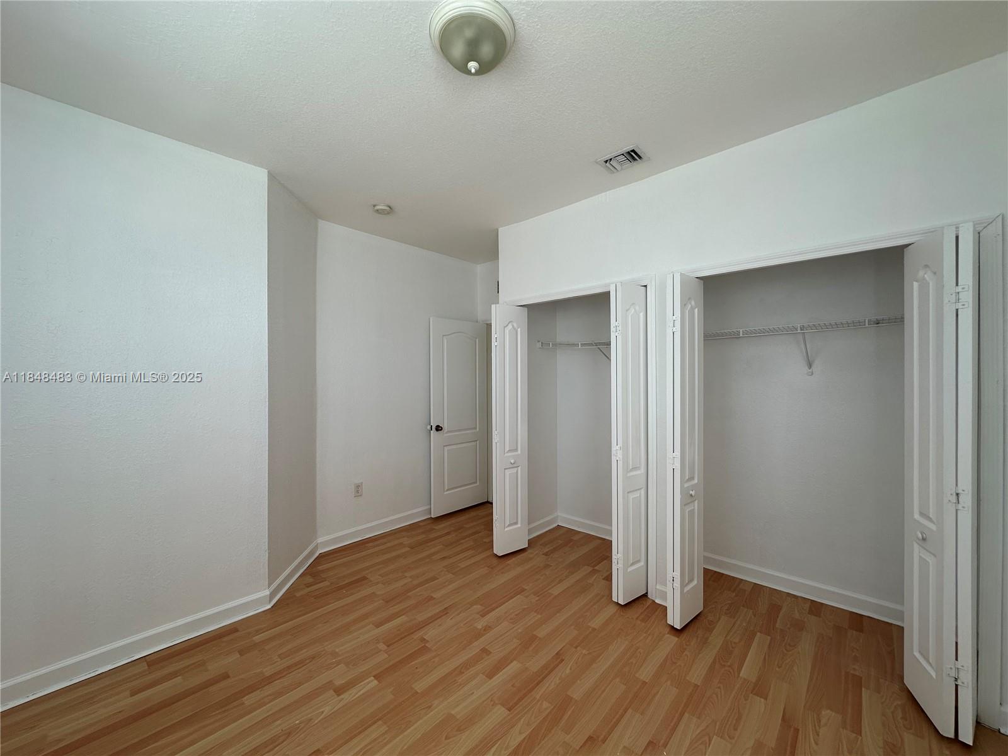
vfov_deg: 85.7
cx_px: 504
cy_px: 378
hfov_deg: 102.1
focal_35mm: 14
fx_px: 408
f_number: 2.2
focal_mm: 2.22
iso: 40
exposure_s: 1/111
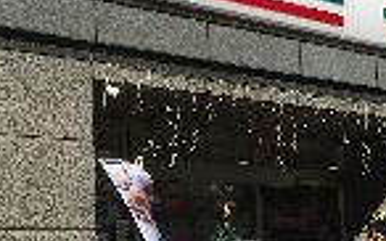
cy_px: 175
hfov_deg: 24.5
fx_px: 883
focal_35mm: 84
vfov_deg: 15.5
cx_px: 256
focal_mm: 4.15
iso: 32
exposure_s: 1/2475
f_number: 2.2
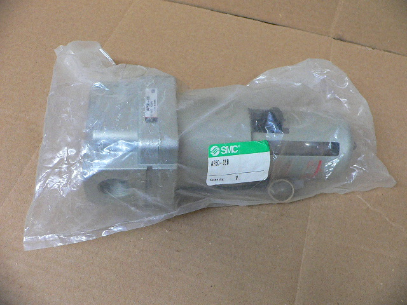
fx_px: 412
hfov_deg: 52.6
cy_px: 152
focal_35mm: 35
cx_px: 204
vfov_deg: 40.7
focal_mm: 4.6
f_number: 2.8
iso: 200
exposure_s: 1/15
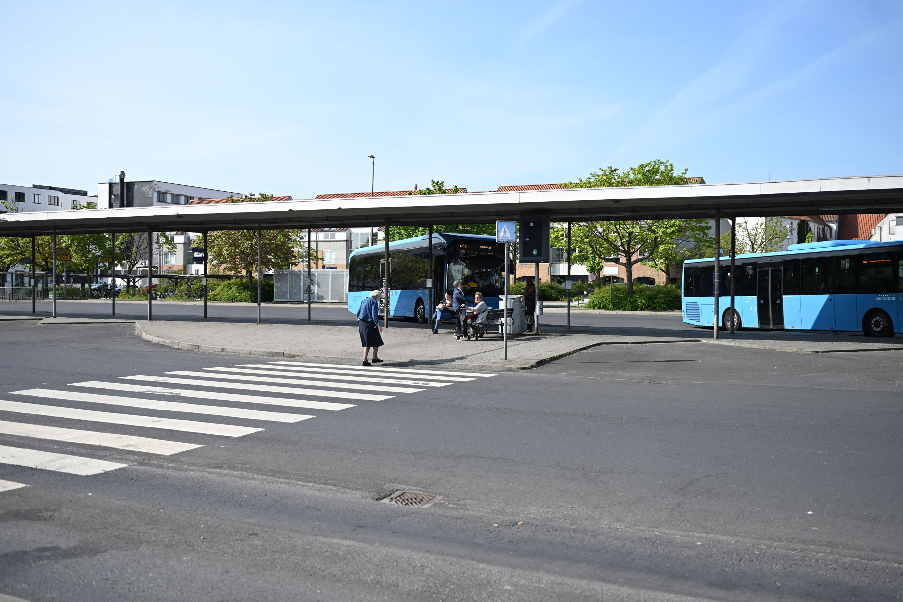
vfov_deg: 37.9
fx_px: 878
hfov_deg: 54.4
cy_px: 301
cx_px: 452
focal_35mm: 35
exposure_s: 1/2000
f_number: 2.5
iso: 100
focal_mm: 35
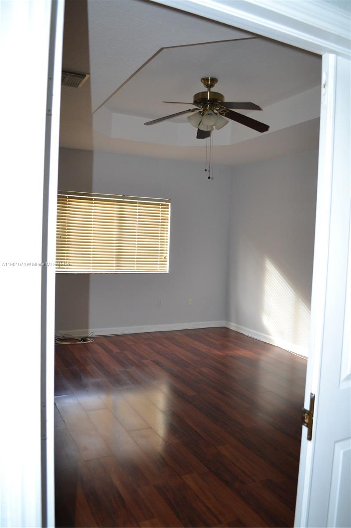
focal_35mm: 27
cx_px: 176
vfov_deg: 67.4
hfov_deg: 47.9
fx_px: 395
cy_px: 264
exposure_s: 1/60
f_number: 3.5
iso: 640
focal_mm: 18
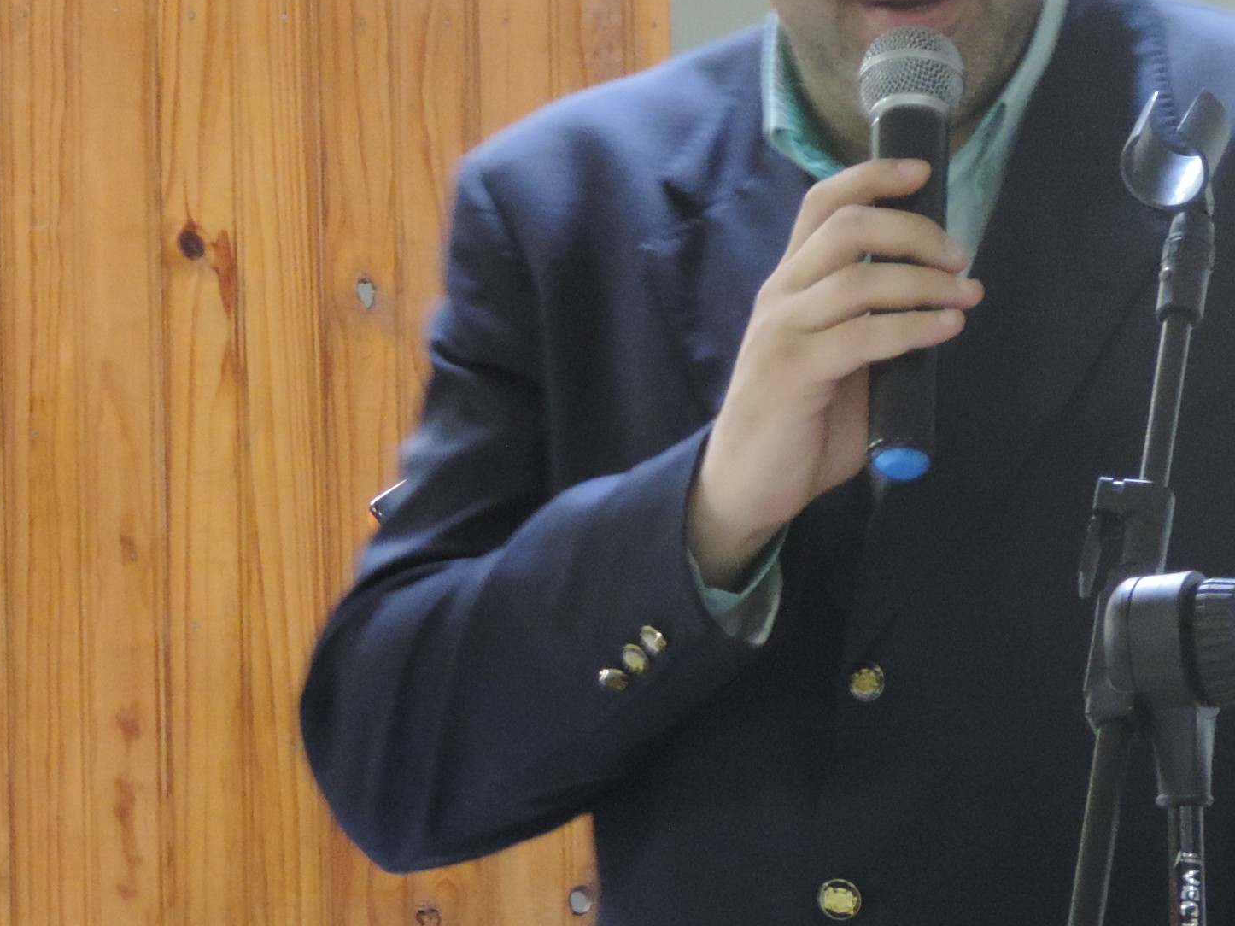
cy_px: 325
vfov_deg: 2.9
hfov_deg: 3.9
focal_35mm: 508
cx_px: 852
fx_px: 18121
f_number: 4.6
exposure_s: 1/5
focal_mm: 40.1
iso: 800
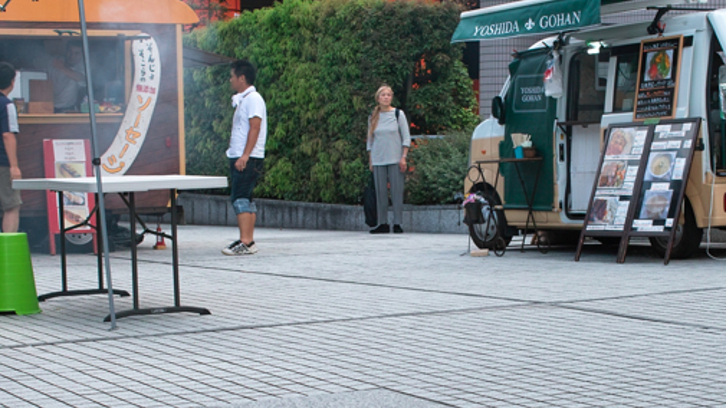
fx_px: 1675
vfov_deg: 13.9
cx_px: 381
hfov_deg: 24.5
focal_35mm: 87
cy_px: 280
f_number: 4.5
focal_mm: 24.2
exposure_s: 1/80
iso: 100
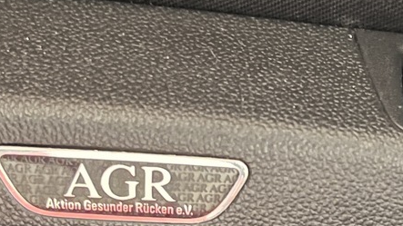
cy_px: 122
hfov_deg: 22.9
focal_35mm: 92
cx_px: 308
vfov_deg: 13.1
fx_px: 983
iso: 1250
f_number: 1.6
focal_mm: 5.1
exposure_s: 1/17
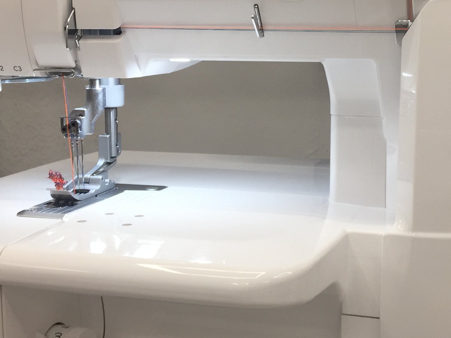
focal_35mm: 65
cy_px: 138
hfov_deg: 29.7
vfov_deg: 22.6
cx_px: 284
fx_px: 847
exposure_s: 1/100
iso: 32
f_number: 2.2
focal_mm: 4.15
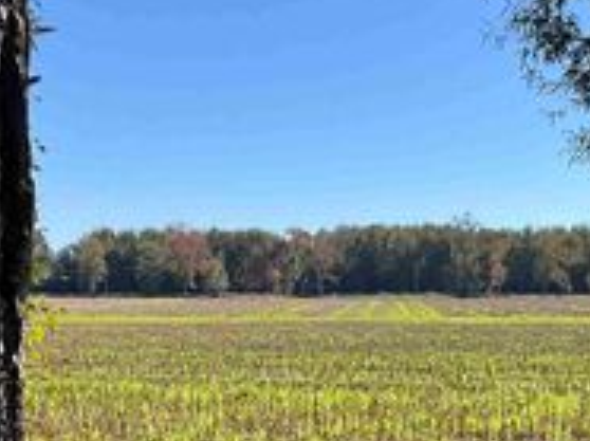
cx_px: 355
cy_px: 395
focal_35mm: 78
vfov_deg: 18.5
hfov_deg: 25.0
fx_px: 1328
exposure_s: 1/1168
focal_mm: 3
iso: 25
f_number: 1.8
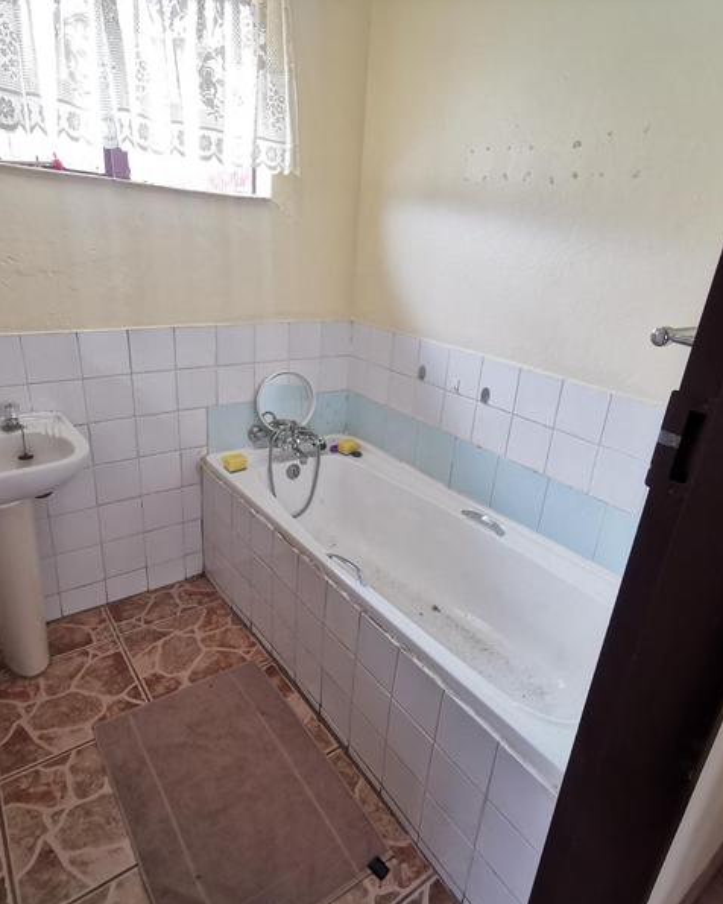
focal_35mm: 21
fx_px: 562
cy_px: 453
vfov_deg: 77.6
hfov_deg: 65.5
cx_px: 363
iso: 320
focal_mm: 2.35
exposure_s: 1/50
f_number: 2.2
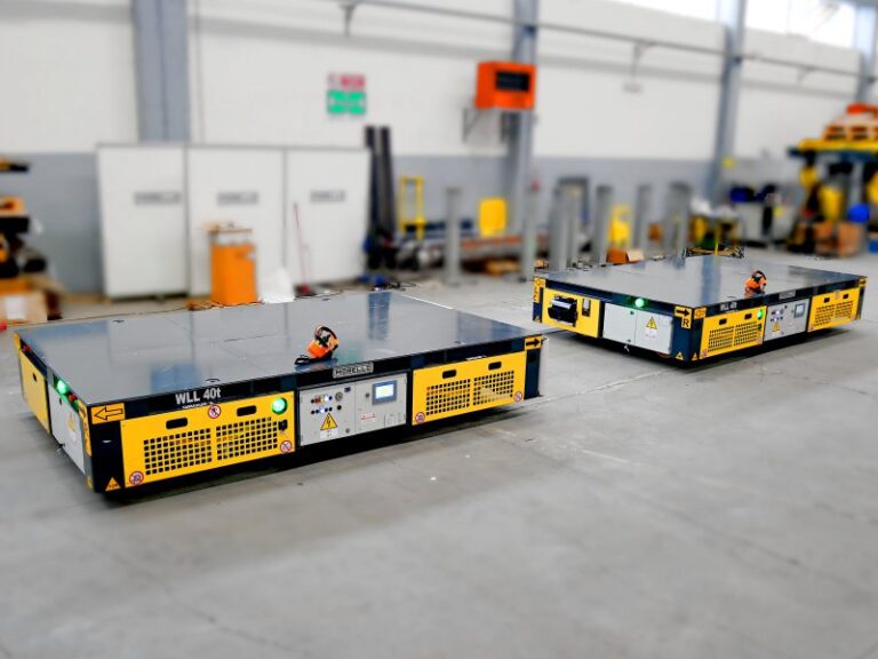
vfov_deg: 56.8
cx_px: 439
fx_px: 609
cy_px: 330
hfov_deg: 71.6
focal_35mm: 24
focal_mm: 12
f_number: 3.5
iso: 320
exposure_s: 1/60
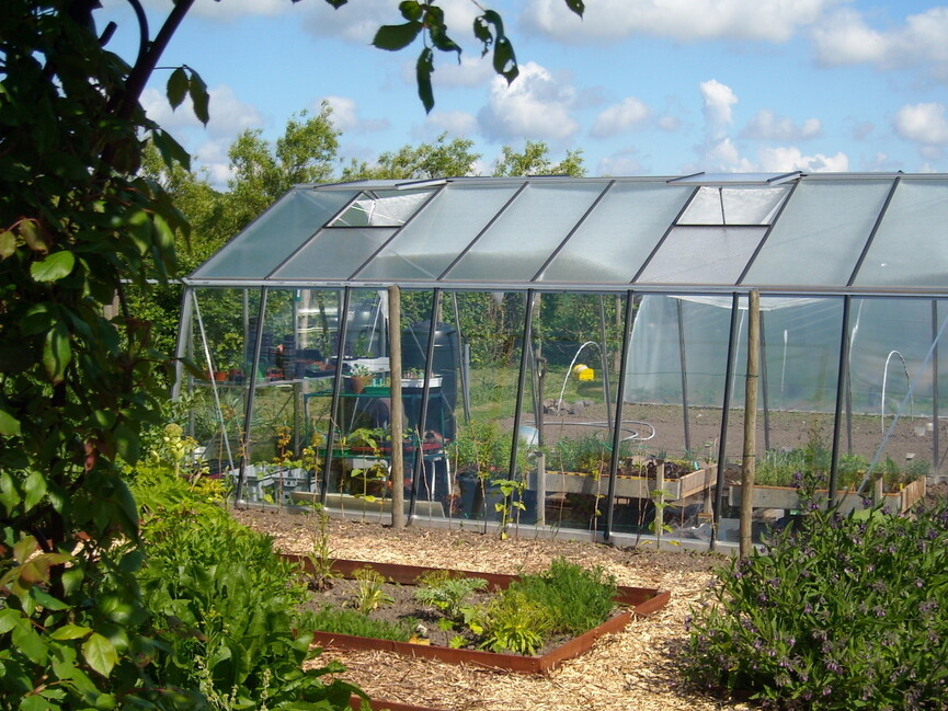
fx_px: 1589
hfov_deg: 33.2
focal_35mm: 58
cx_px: 535
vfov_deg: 25.2
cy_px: 397
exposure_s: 1/272
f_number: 6.3
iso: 64
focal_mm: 7.92
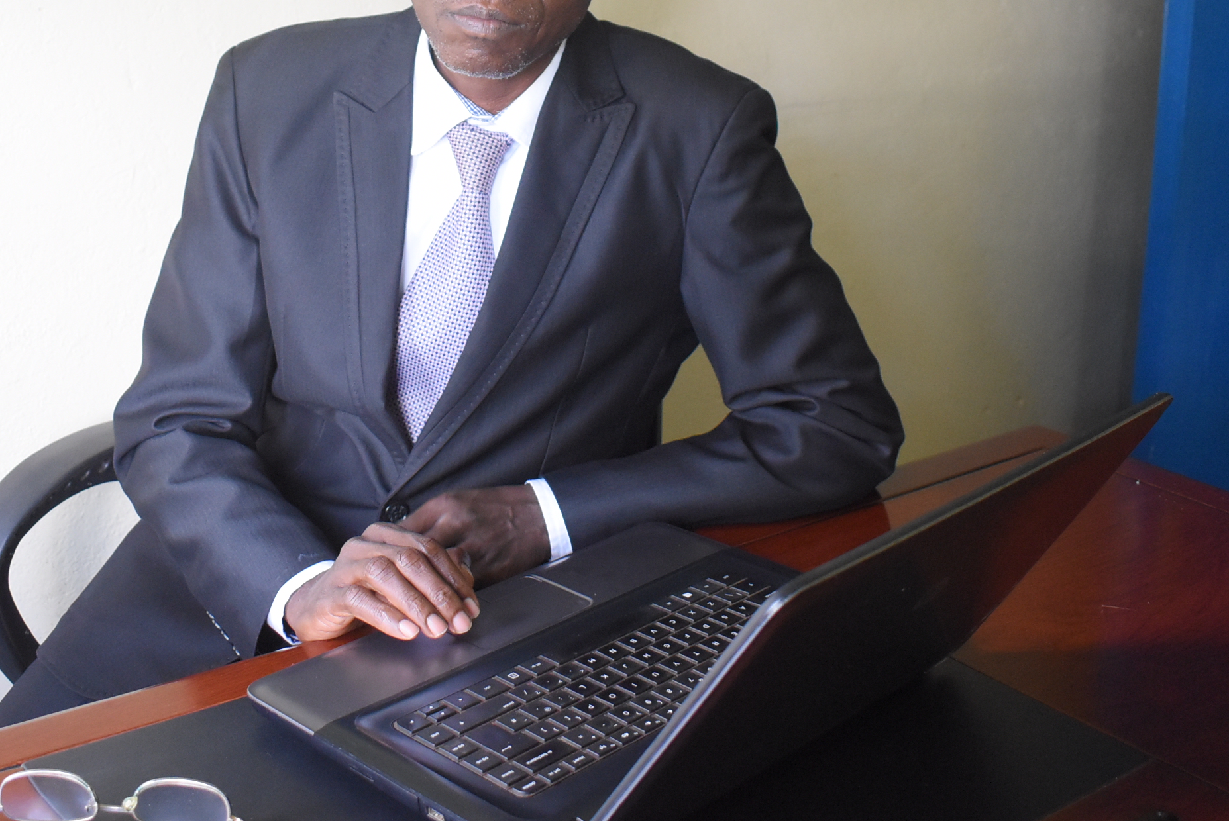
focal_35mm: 51
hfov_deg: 38.8
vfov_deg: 26.2
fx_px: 1736
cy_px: 175
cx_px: 490
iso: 1800
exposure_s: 1/60
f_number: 3.8
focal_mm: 21
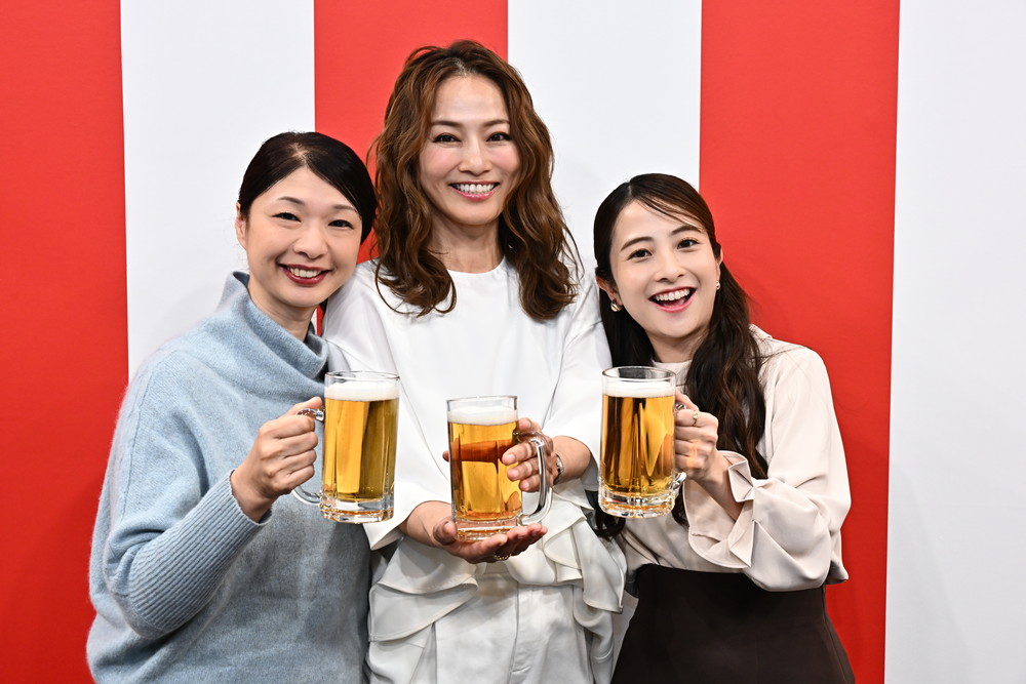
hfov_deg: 42.7
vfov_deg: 29.3
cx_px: 513
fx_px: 1311
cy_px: 342
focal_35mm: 46
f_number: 8
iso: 2000
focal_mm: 46
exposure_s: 1/100
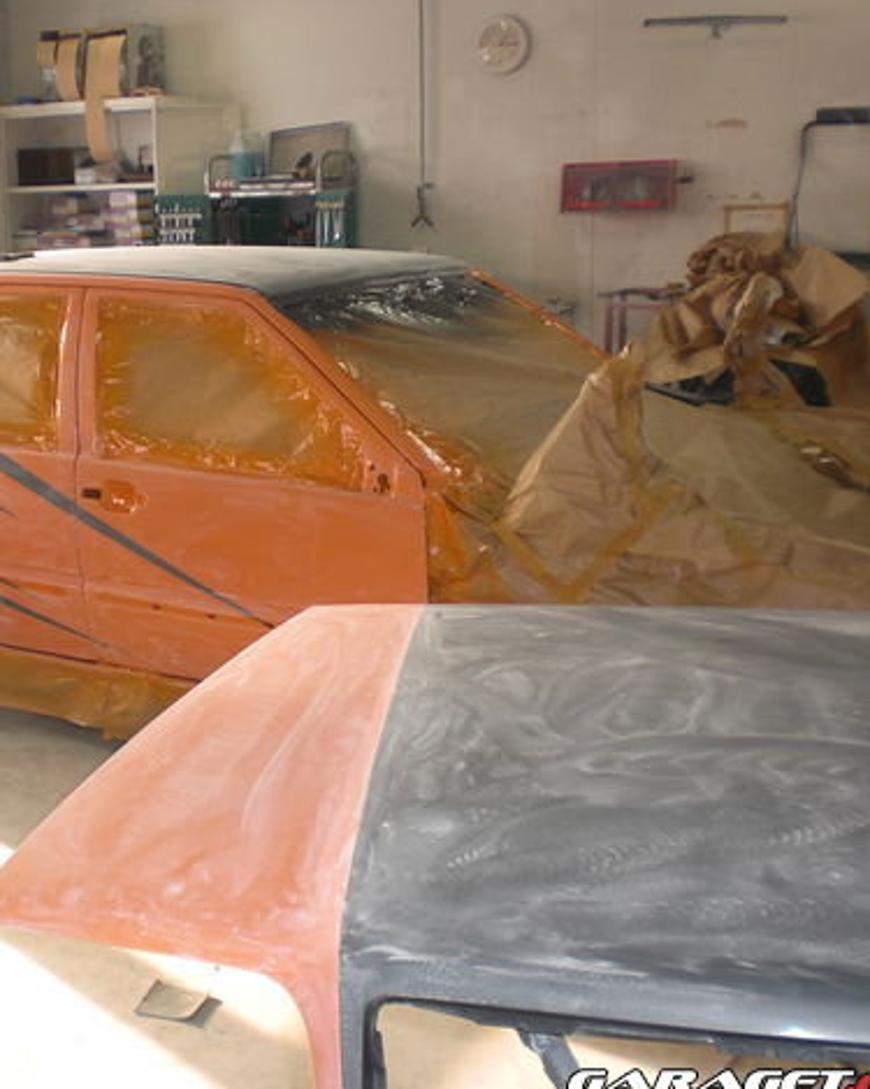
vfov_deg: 38.8
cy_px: 548
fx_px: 1545
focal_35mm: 48
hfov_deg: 30.9
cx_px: 223
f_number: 3.1
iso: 100
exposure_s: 1/100
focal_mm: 6.3
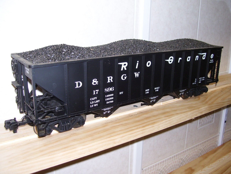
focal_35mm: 37
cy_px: 87
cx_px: 116
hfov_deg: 50.1
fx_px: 247
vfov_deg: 38.7
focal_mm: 6
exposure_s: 1/60
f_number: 2.7
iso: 80
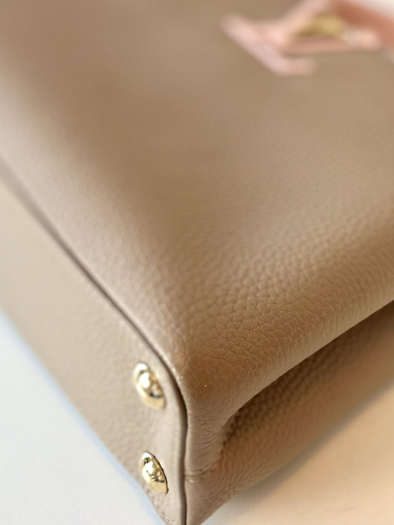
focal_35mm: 68
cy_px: 257
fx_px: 1032
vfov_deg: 28.6
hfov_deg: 21.6
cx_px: 215
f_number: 1.78
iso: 160
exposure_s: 1/100
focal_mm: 6.86
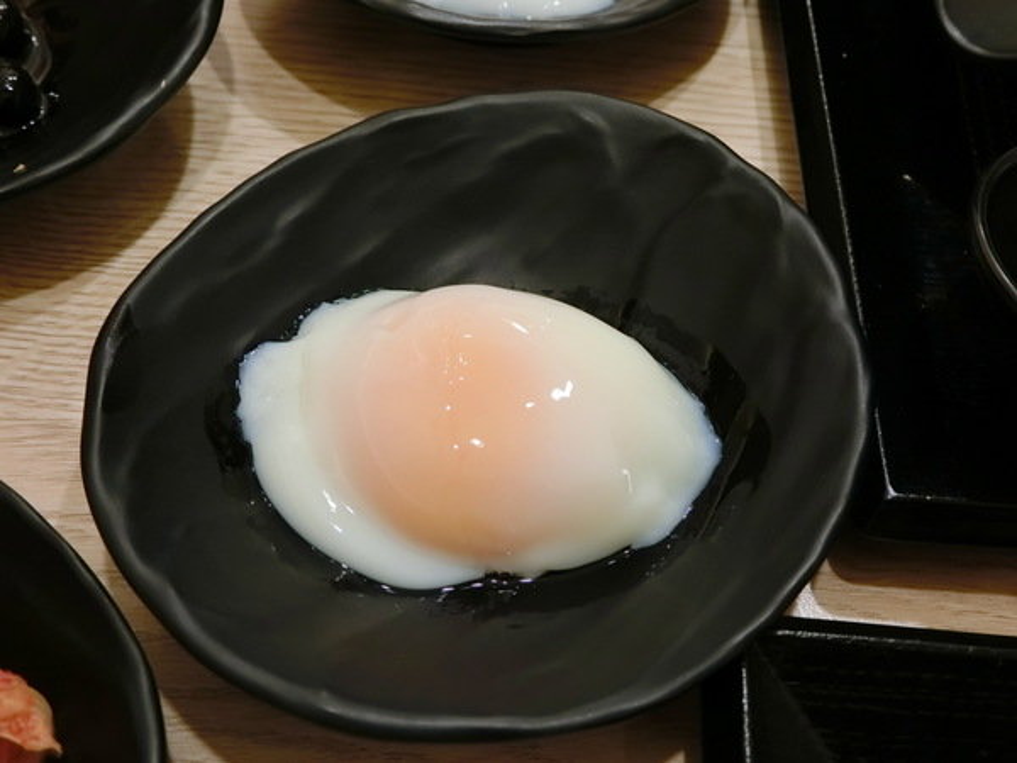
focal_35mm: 44
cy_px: 382
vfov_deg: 32.9
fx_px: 1293
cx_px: 508
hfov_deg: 42.9
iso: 200
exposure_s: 1/15
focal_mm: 9.5
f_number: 3.5
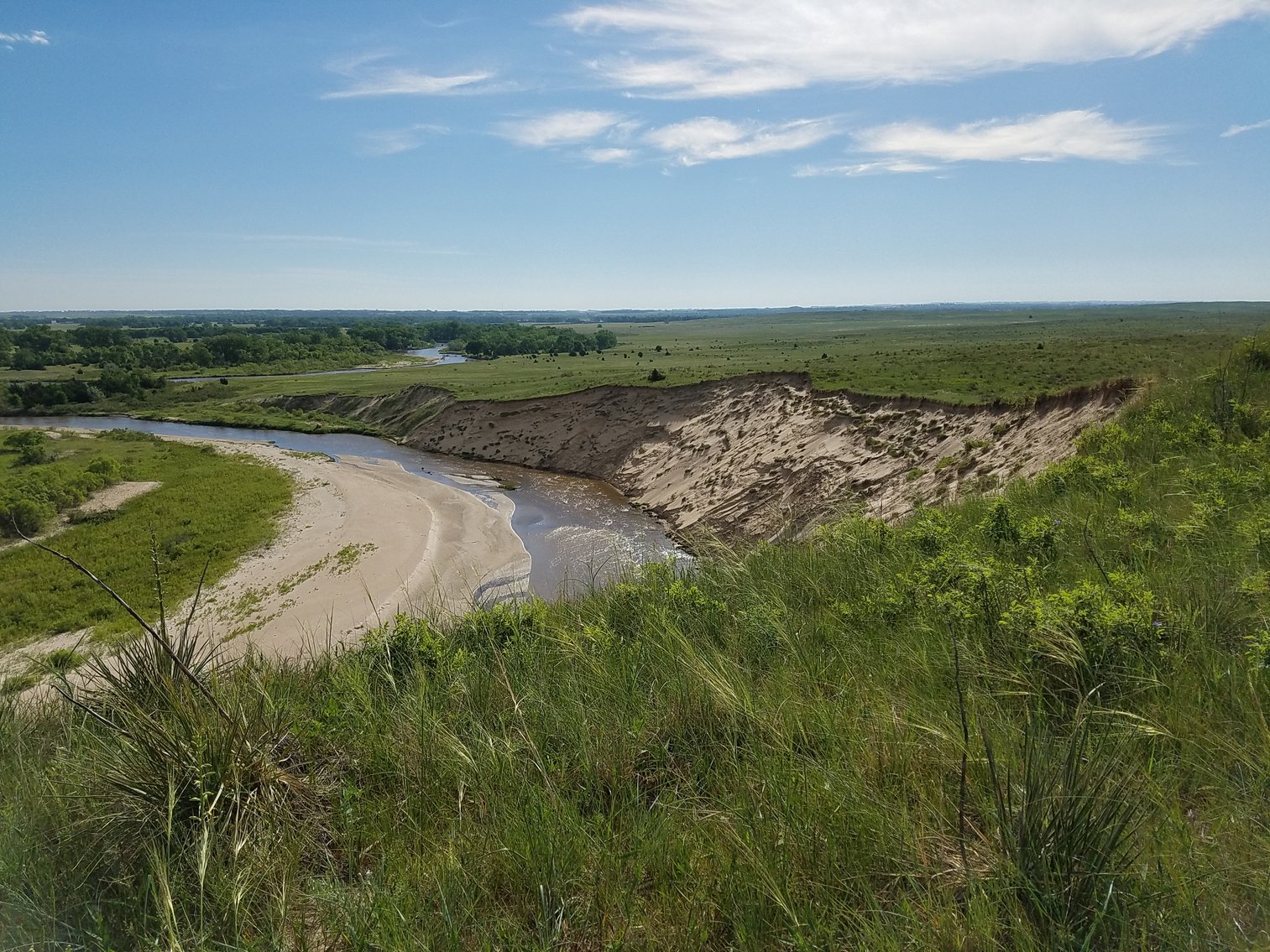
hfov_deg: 67.3
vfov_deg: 53.1
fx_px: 954
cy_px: 476
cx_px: 635
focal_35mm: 26
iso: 50
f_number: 1.7
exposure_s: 1/7504
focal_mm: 4.2
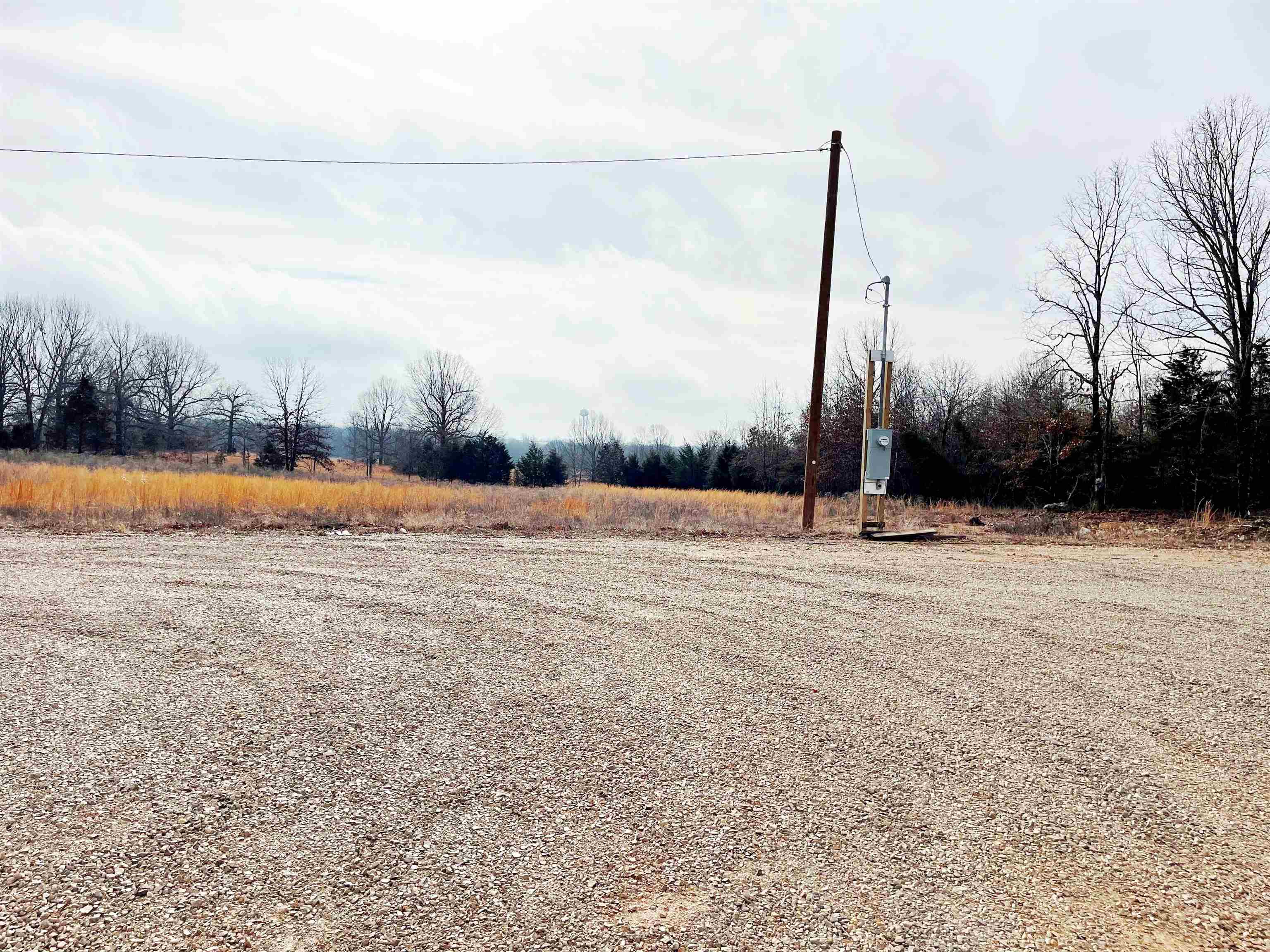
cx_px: 635
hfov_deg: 67.3
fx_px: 954
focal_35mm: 26
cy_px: 476
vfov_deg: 53.1
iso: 32
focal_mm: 5.1
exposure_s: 1/10000
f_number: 1.6
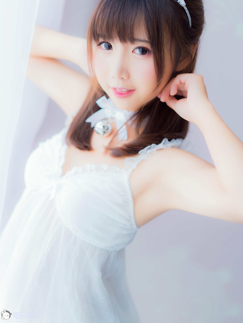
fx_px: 562
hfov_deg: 24.4
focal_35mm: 60
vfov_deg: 32.1
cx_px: 121
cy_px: 142
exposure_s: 1/125
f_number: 1.8
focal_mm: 55
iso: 200
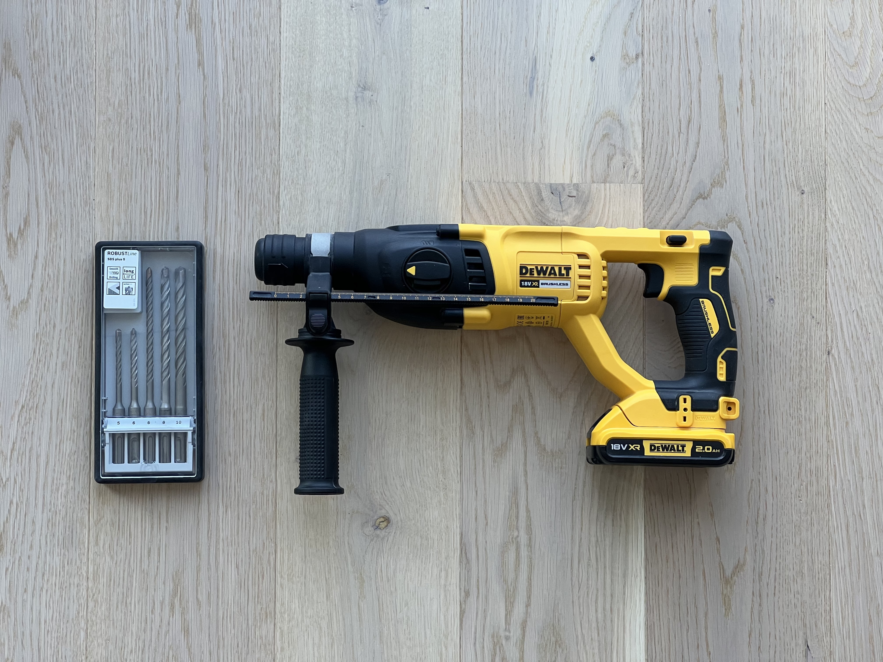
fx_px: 1964
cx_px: 442
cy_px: 331
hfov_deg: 25.3
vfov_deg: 19.1
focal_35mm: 77
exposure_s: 1/99
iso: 100
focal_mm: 9
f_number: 2.8
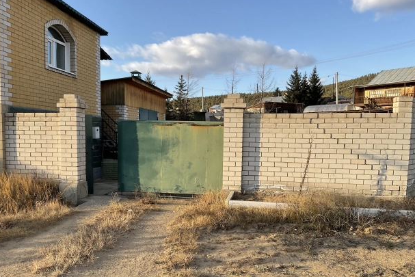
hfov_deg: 60.3
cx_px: 205
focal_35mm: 31
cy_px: 157
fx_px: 357
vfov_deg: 42.3
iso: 16
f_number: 1.8
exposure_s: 1/759
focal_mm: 3
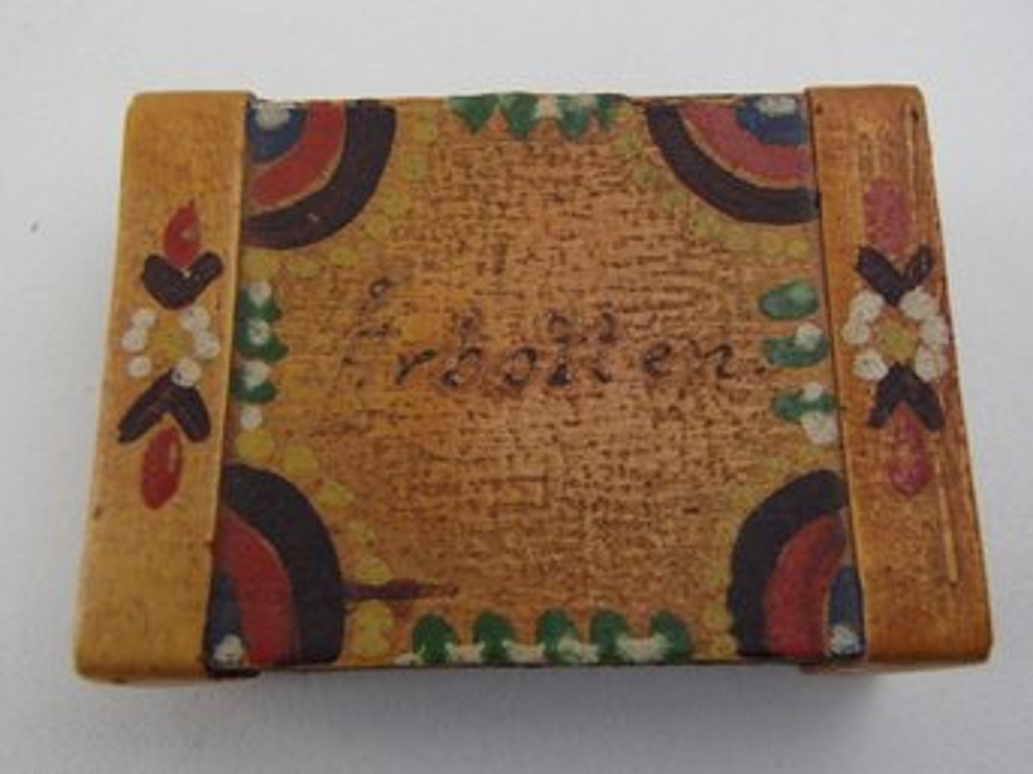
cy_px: 387
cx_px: 516
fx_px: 1104
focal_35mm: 37
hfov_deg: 50.2
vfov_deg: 38.6
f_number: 4.7
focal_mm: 6.64
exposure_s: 1/160
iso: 320
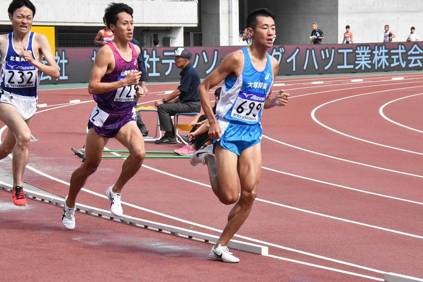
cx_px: 239
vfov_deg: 7.9
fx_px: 2033
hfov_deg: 11.9
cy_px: 139
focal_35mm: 173
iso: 4000
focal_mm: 100
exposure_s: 1/2500
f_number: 13
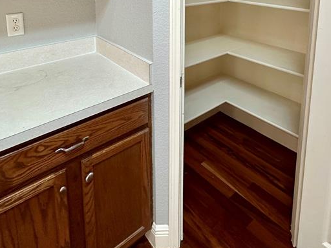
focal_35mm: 28
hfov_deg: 63.2
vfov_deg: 43.1
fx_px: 268
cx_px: 189
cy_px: 3
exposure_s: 1/120
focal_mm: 2.22
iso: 200
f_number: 2.2
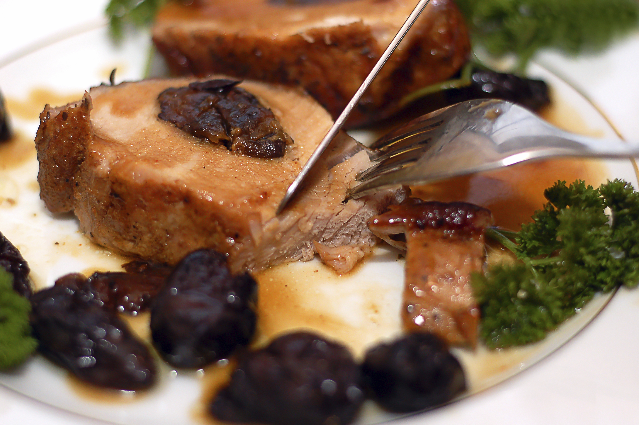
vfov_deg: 18.1
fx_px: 1330
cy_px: 212
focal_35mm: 75
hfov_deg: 27.0
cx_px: 320
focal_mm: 50
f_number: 2.2
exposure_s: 1/100
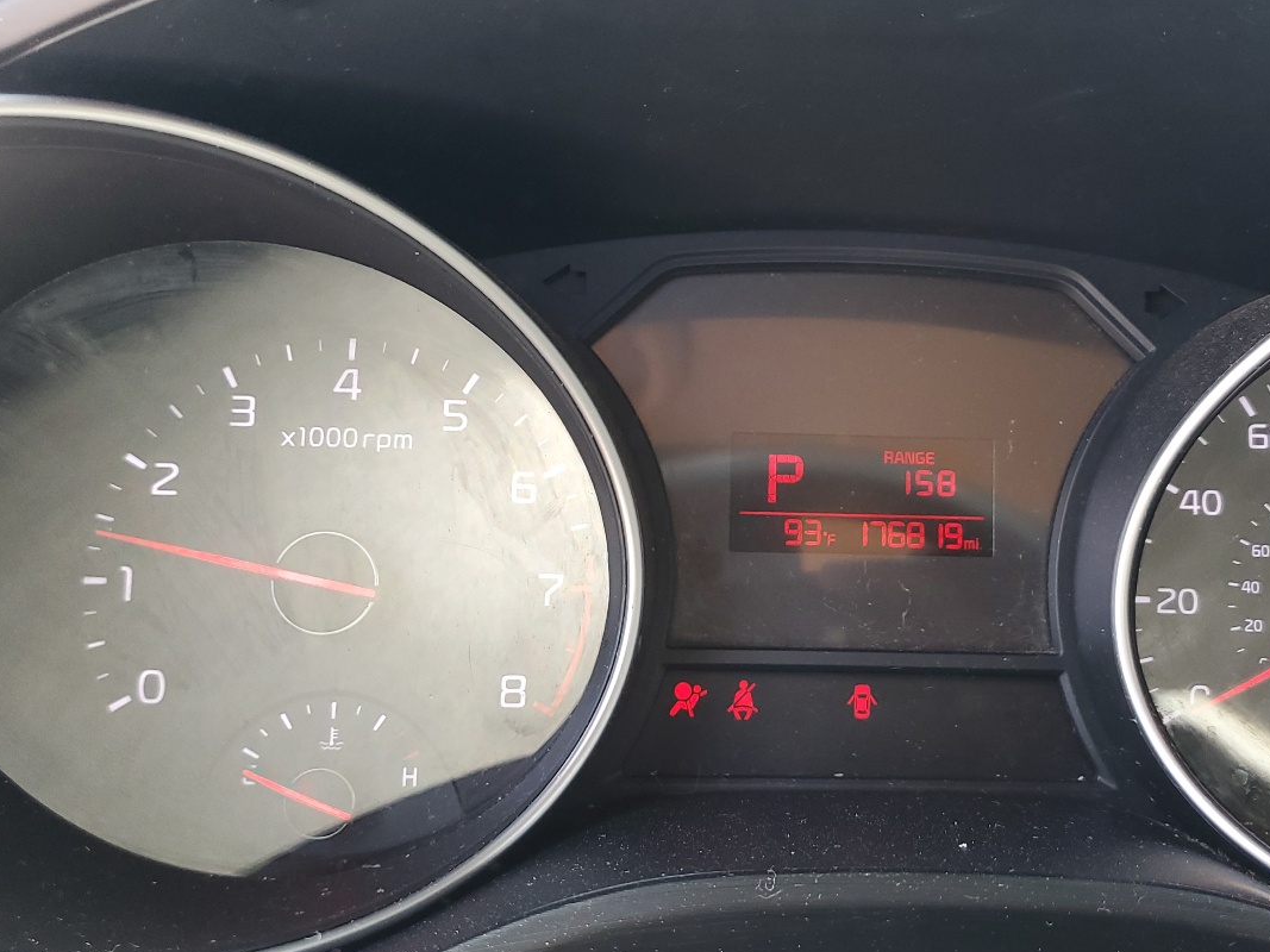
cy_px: 483
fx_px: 1431
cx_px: 811
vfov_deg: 36.8
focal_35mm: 39
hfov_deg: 47.3
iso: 64
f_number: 1.5
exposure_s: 1/120
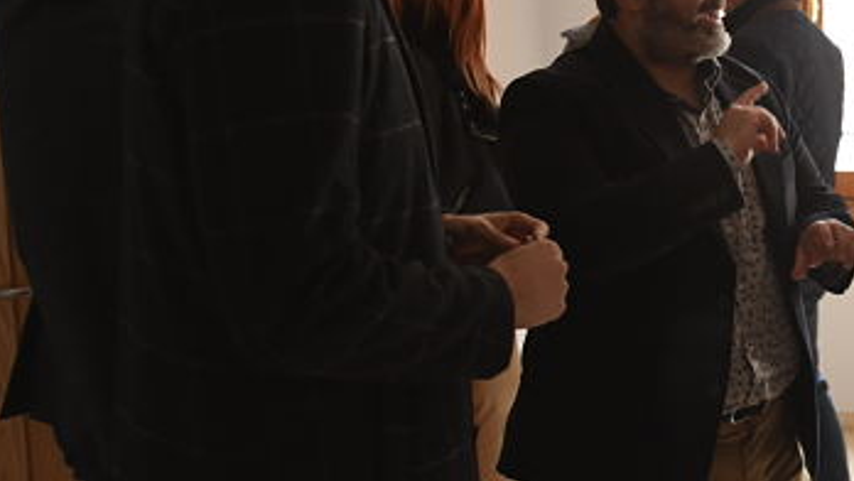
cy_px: 240
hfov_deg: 28.8
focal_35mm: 70
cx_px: 787
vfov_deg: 17.2
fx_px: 1586
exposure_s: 1/160
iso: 1600
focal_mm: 35
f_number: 4
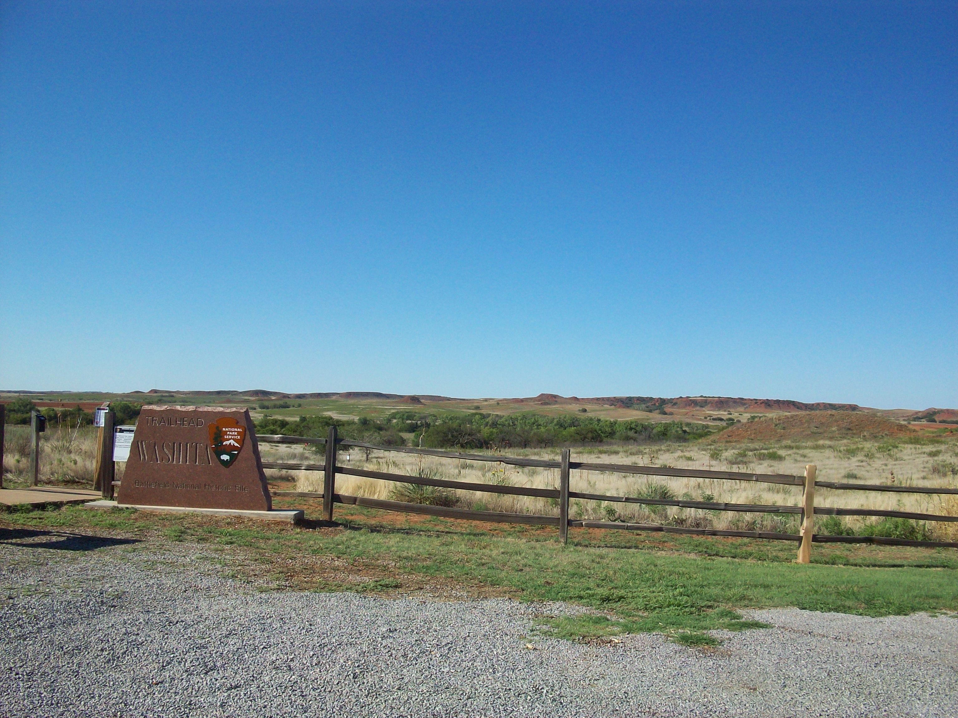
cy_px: 359
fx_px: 941
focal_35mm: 34
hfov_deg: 54.0
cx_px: 479
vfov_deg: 41.8
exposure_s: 1/494
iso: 80
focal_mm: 5.7
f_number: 5.5
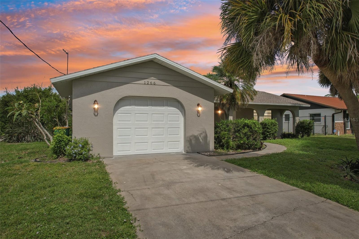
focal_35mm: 22
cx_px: 180
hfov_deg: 78.6
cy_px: 120
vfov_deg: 57.2
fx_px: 219
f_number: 2.8
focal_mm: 8.38
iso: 140
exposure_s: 1/3000
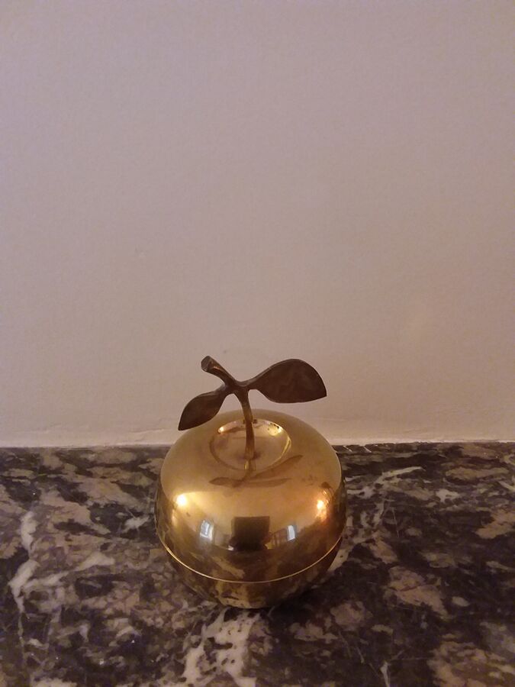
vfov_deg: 65.3
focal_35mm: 27
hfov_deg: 51.4
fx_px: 536
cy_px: 344
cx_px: 258
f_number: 1.9
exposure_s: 1/15
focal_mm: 2.91
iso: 250
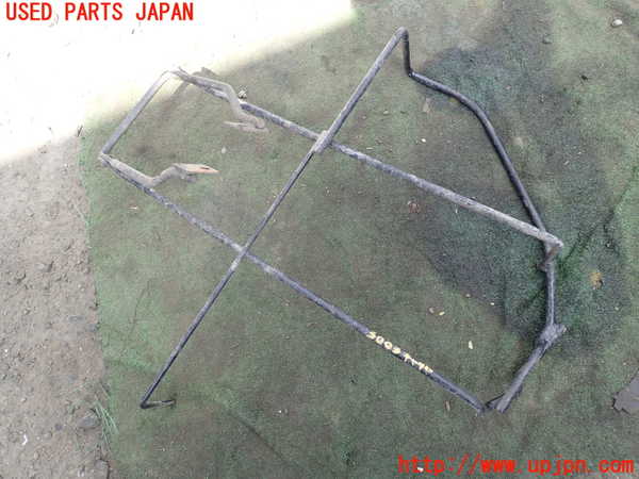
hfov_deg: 69.4
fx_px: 461
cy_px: 240
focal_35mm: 25
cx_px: 320
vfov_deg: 54.9
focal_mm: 4.5
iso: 100
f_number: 2.8
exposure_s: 1/160
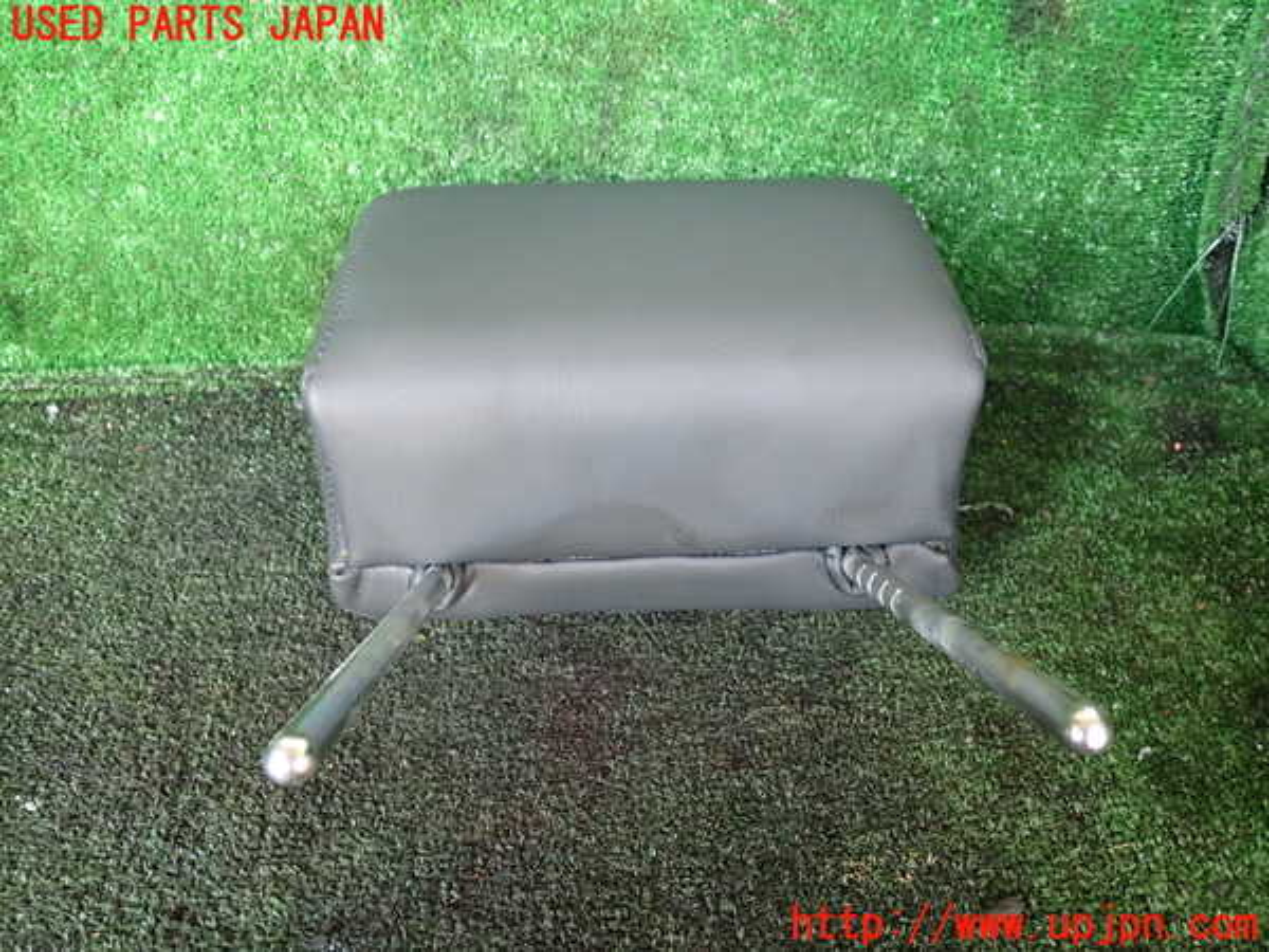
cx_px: 634
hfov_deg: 60.0
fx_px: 1100
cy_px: 476
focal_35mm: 30
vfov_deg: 46.8
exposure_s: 1/30
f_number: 2.3
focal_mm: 5.4
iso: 500
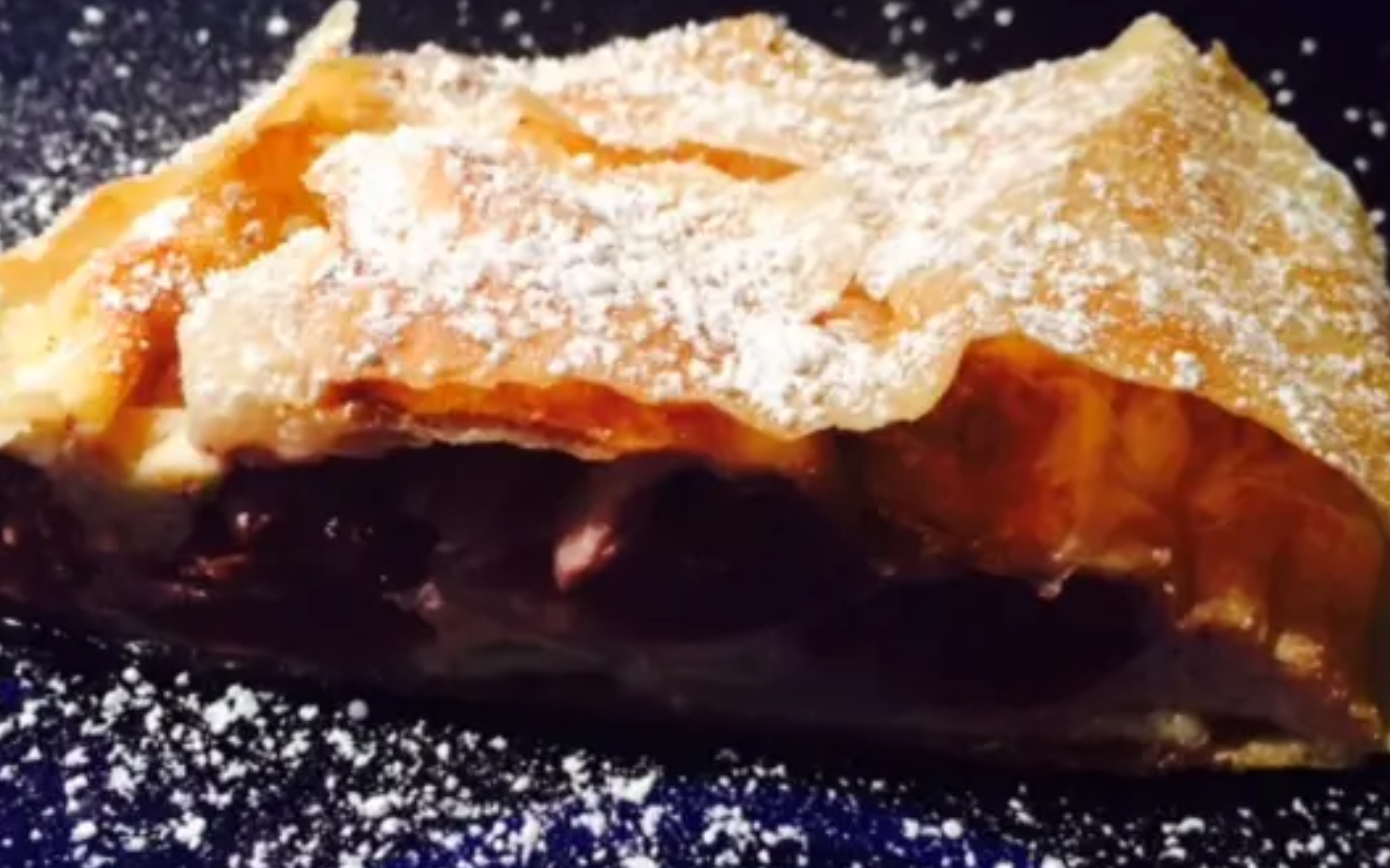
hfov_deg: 47.2
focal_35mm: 42
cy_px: 480
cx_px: 683
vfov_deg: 30.5
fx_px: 1591
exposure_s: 1/30
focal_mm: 4.15
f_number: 2.2
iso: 200
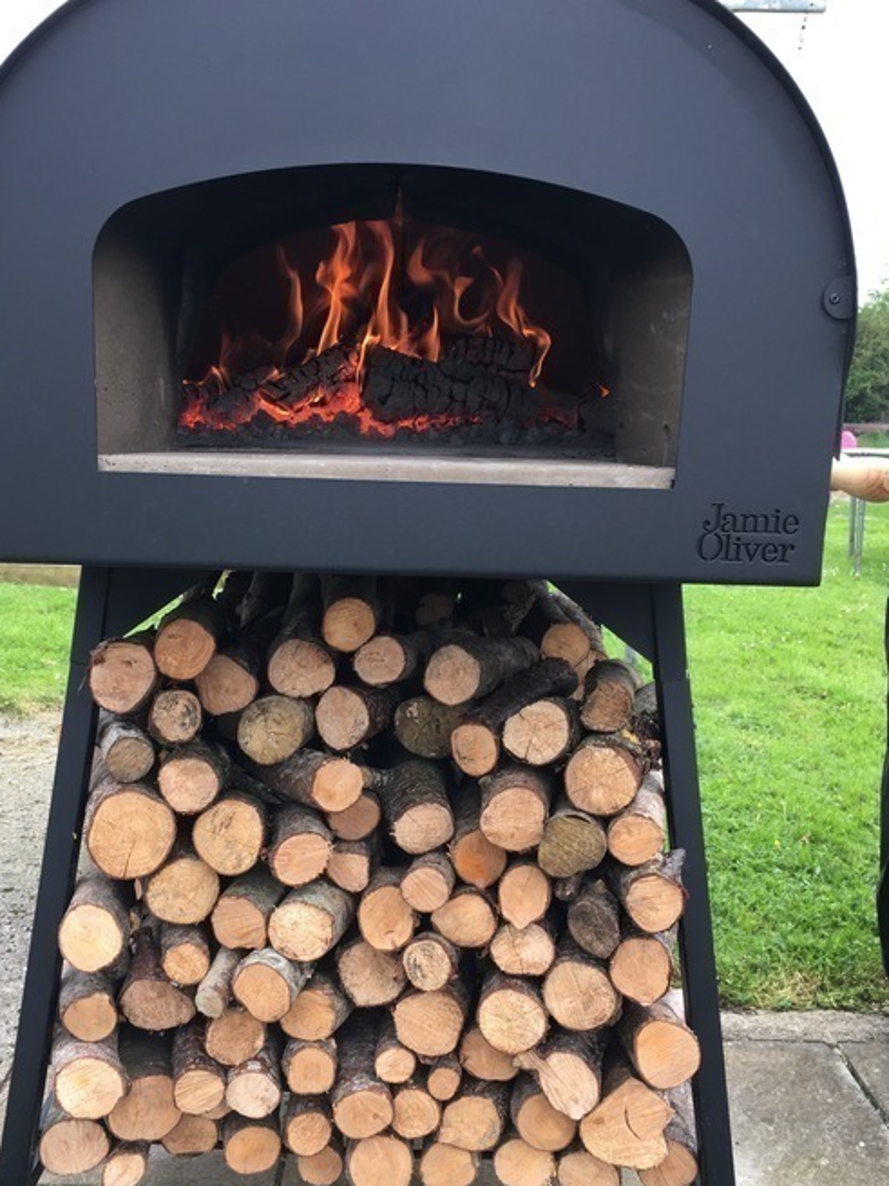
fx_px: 1165
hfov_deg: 41.7
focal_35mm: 34
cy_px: 666
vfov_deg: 53.8
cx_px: 386
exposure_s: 1/100
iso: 40
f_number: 2.2
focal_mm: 4.15
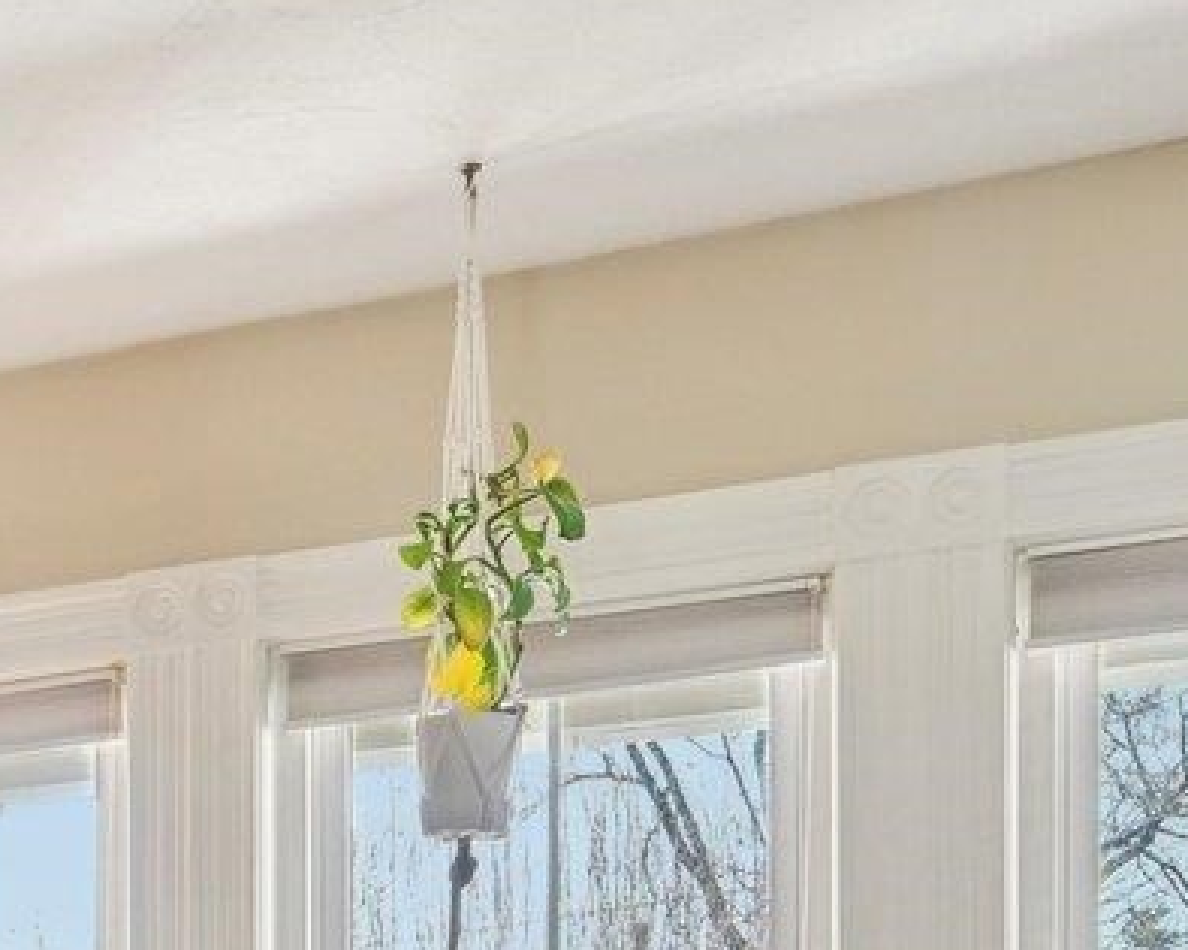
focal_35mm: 78
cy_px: 1347
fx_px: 2742
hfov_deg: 21.9
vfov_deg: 17.9
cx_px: -371
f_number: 8
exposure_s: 1/8
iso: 400
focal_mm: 16
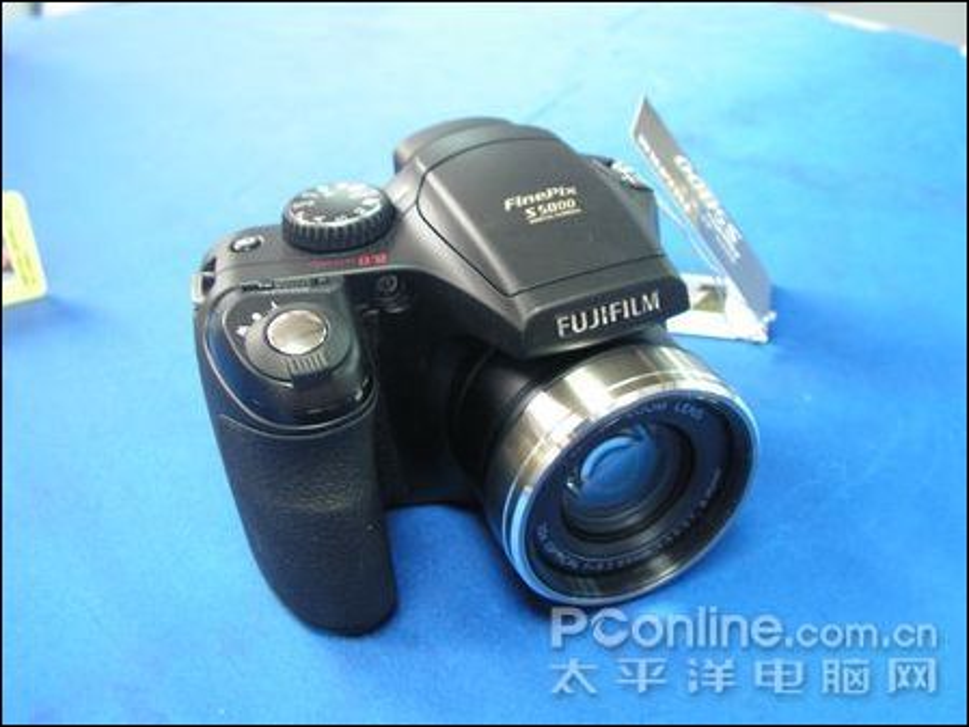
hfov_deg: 51.3
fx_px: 1008
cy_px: 364
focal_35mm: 36
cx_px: 484
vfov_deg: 39.7
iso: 200
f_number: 3.2
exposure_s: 1/6
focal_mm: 6
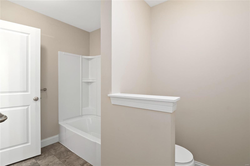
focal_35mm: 16
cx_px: 125
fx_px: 111
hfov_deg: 96.7
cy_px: 83
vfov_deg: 73.7
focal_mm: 8
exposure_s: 1/1.67
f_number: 8
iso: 400
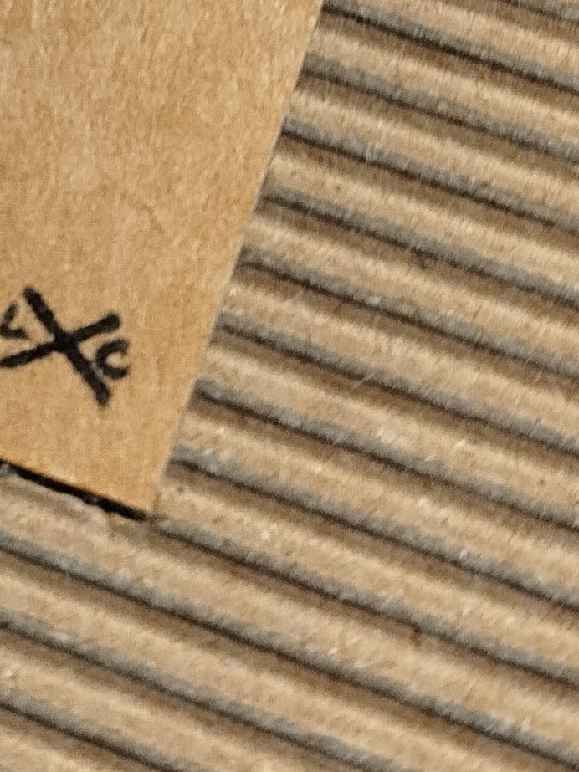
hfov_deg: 13.8
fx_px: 2320
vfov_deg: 17.3
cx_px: -106
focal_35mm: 104
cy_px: -337
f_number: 1.7
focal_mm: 5.31
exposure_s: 1/50
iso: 100
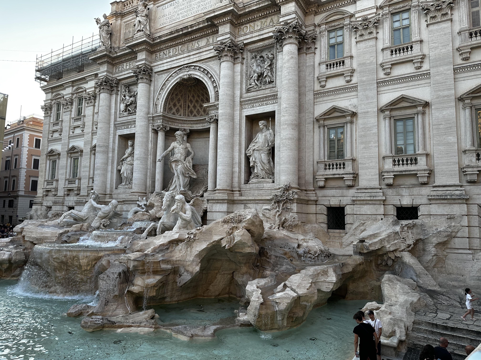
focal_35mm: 24
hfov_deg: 71.6
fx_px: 333
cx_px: 240
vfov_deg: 56.8
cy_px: 180
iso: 80
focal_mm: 6.86
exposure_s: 1/404
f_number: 1.78
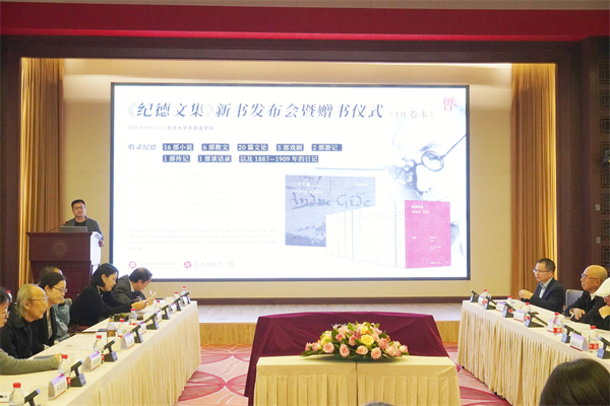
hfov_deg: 45.0
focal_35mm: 44
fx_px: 737
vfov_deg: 30.8
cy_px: 203
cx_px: 305
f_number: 8
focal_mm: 29
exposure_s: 1/100
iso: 6400
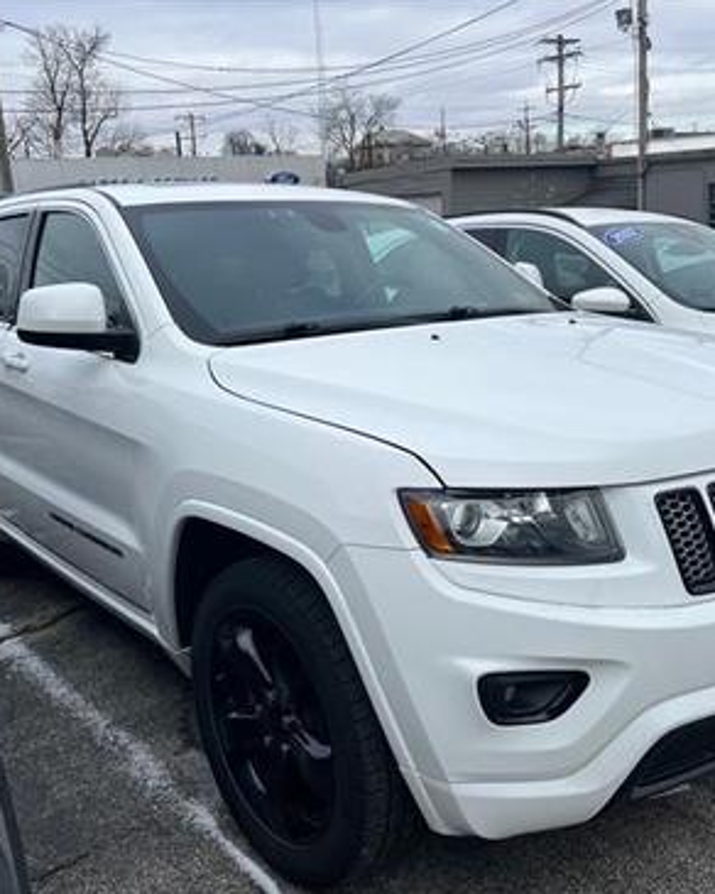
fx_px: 926
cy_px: 458
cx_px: 399
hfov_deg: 42.2
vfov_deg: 51.5
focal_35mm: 35
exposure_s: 1/2404
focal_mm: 5.7
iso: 50
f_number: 1.5
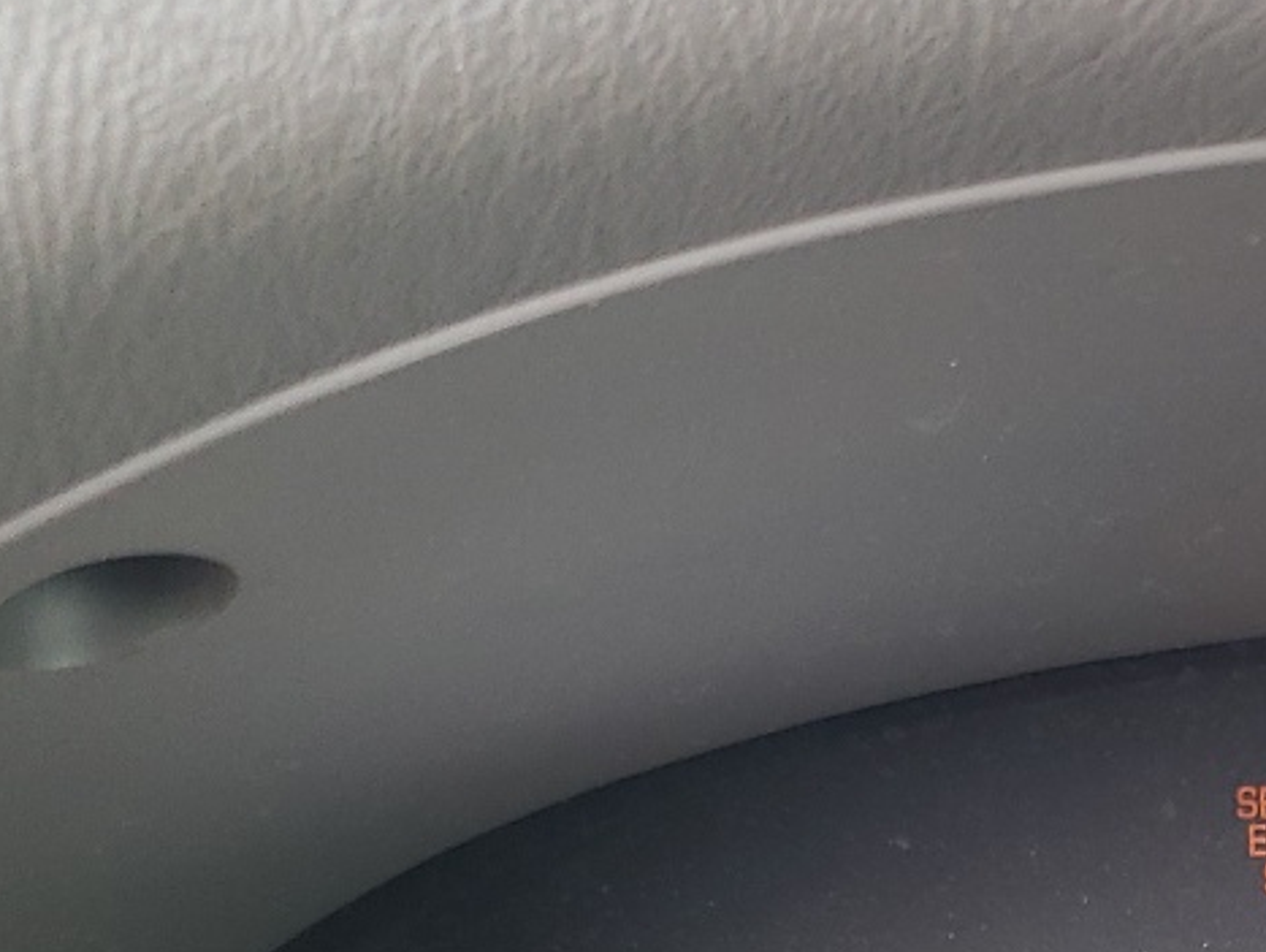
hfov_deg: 19.7
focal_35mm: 89
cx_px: 1765
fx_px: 3257
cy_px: 1334
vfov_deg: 15.6
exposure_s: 1/120
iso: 65
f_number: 1.5
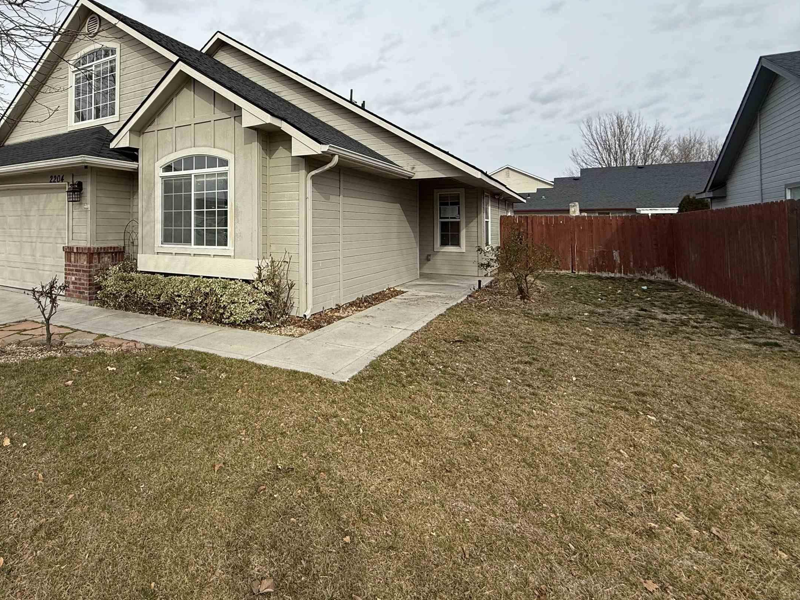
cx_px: 255
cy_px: 214
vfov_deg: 64.7
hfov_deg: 78.6
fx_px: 462
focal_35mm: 20
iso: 50
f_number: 2.2
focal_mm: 2.22
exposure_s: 1/1464
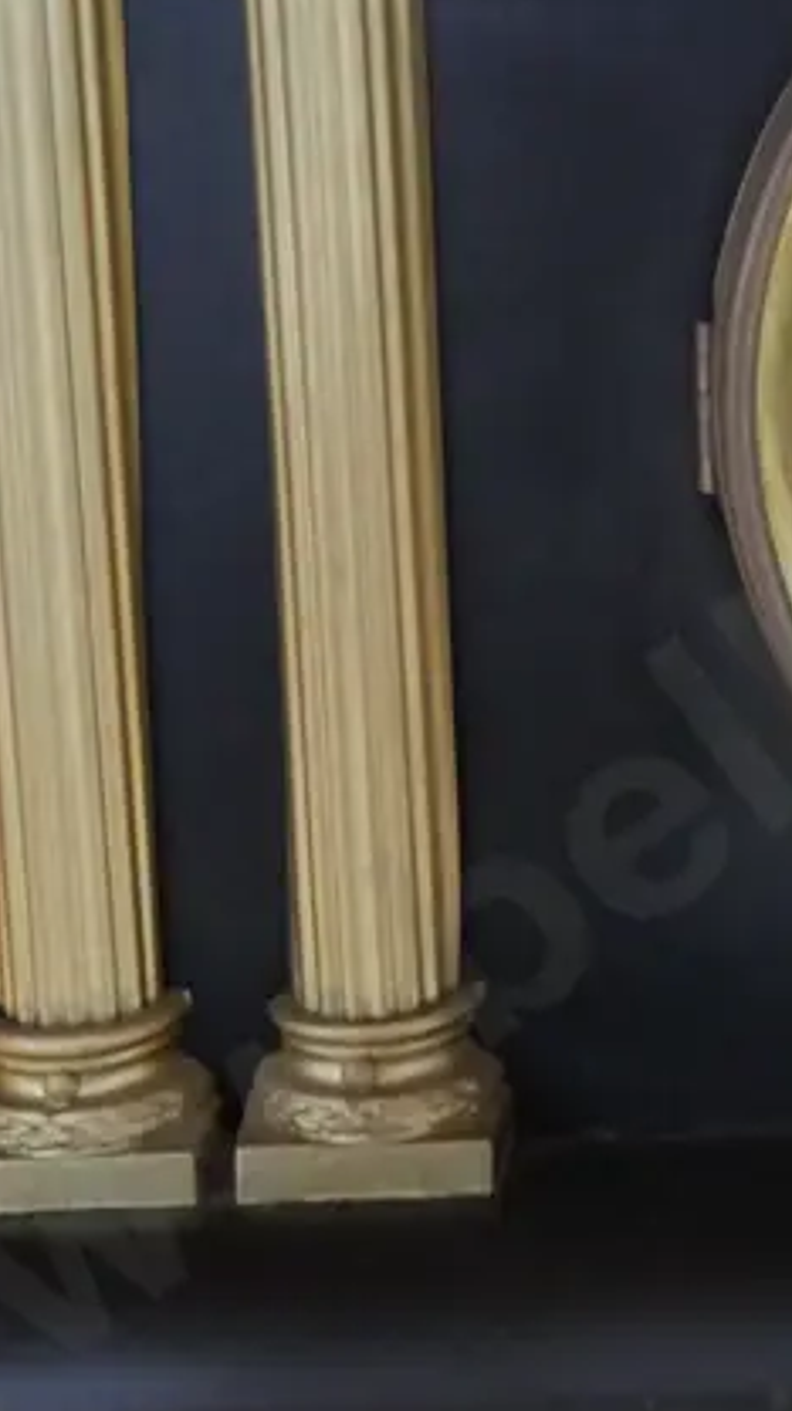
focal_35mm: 75
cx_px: 1185
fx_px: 2805
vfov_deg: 28.0
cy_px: 428
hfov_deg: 14.9
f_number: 3.5
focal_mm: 14
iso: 3200
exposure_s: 1/50
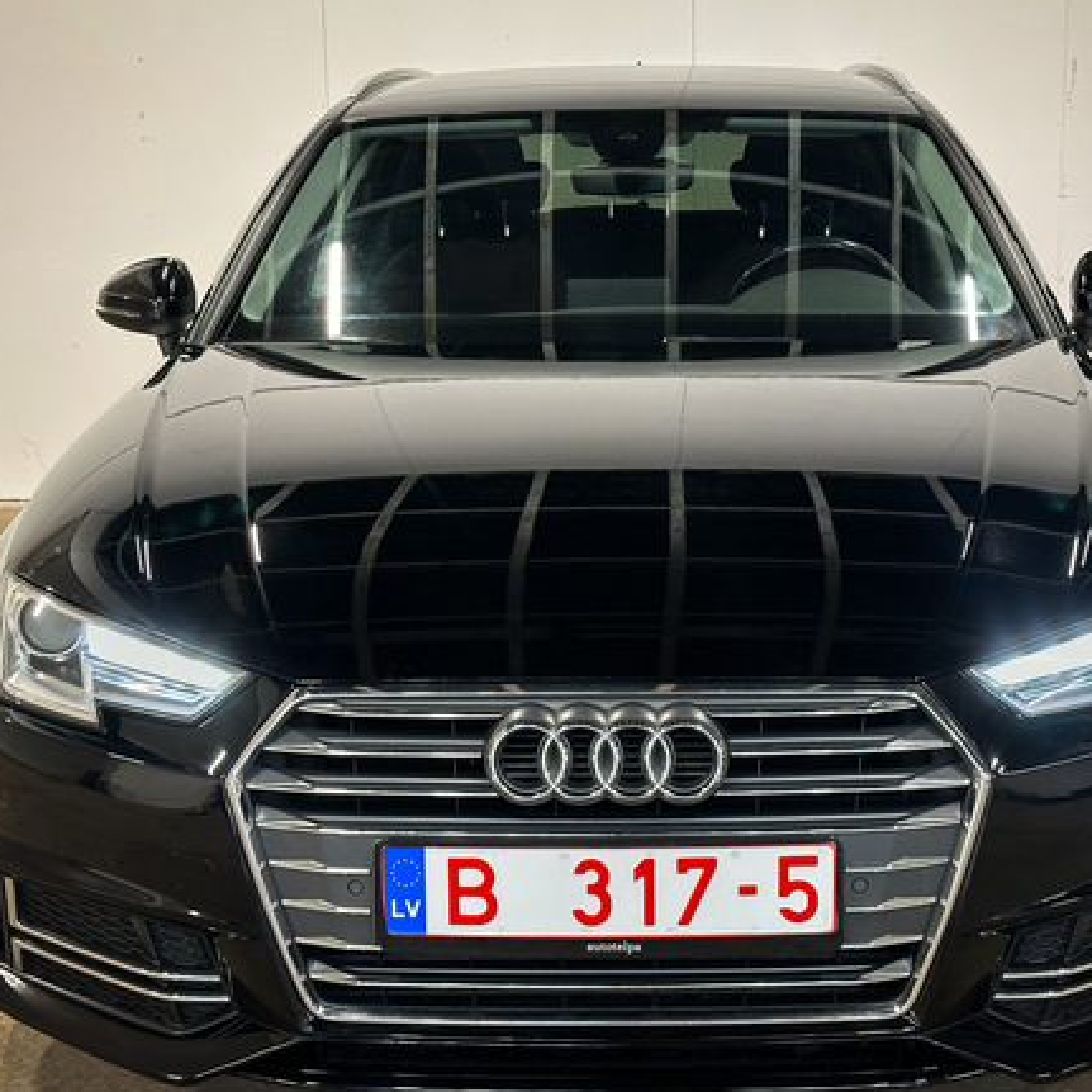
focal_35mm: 64
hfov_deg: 26.9
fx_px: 2284
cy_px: 565
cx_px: 623
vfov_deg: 26.9
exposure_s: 1/50
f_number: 1.8
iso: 250
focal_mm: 6.86
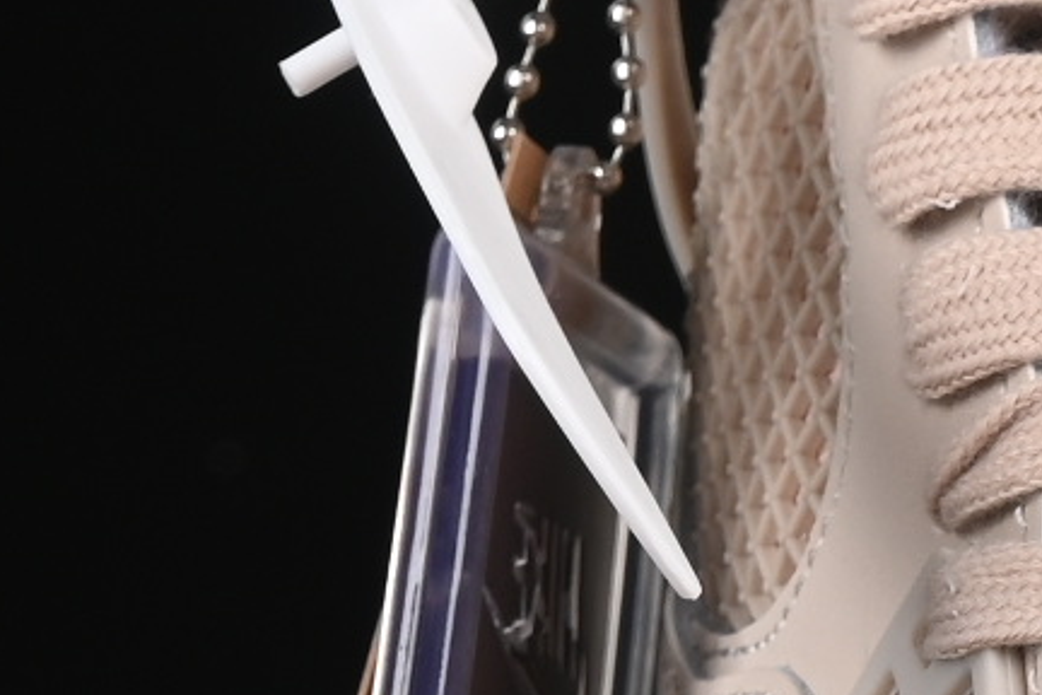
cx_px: 2050
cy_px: 977
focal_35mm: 483
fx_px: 13979
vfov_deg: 2.8
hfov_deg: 4.2
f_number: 8
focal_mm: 50
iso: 160
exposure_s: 1/80
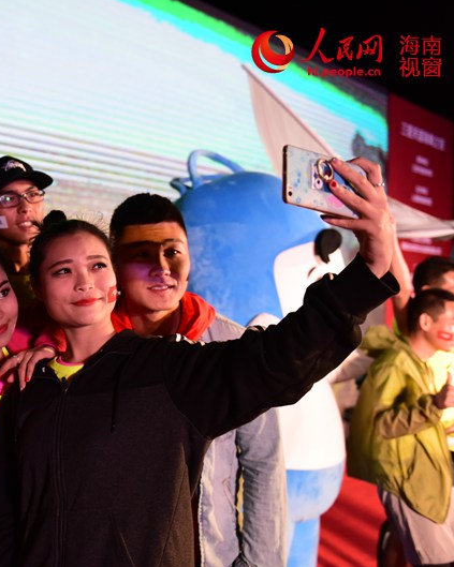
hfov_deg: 32.4
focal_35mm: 44
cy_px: 284
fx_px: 739
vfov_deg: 42.0
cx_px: 43
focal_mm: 31
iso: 2200
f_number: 2.8
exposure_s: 1/500
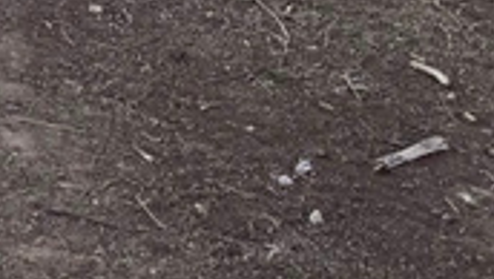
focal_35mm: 156
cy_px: -725
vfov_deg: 6.6
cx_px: -172
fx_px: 2045
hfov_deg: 13.2
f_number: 1.78
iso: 80
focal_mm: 6.76
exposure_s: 1/2710
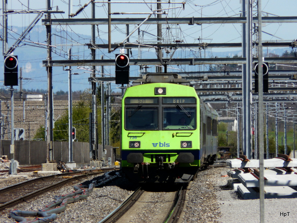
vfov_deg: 3.0
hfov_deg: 3.9
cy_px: 112
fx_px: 4324
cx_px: 148
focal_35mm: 504
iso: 100
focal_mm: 82.8
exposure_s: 1/400
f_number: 5.6
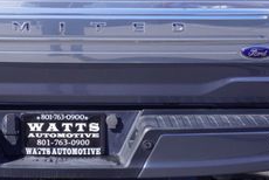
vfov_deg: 14.9
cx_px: 69
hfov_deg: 21.9
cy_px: 47
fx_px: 688
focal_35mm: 92
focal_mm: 22
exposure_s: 1/125
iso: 100
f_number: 9
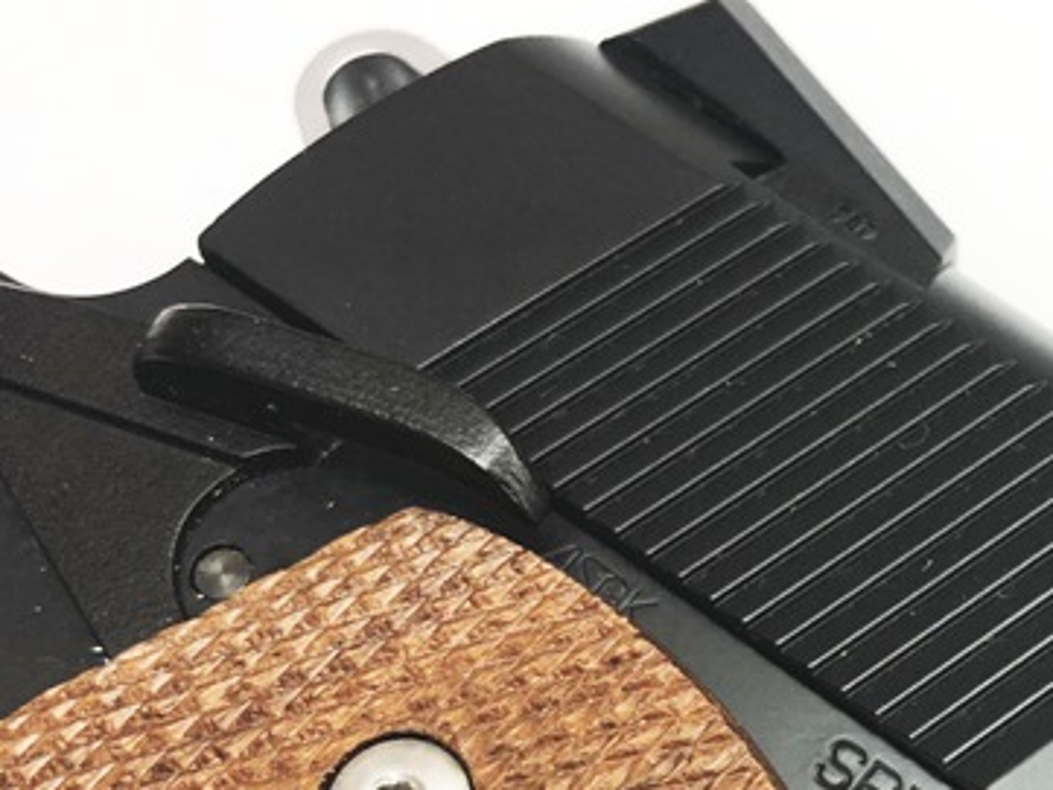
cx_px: 928
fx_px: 1887
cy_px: 618
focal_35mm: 62
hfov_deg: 30.0
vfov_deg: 23.4
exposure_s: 1/33
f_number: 1.8
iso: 25
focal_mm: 3.99
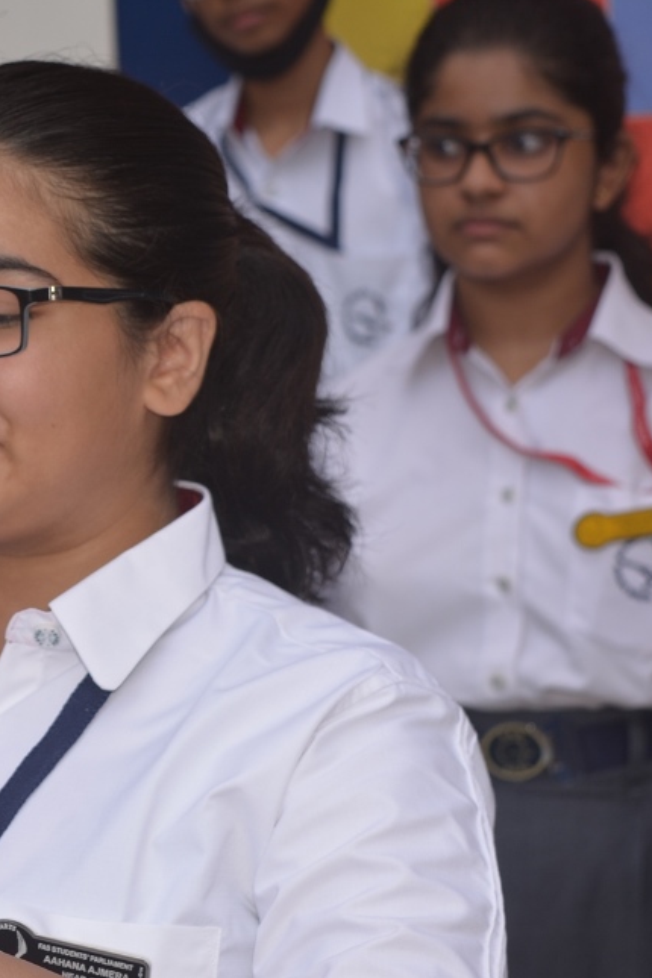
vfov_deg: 16.4
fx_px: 3389
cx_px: 2
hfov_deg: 10.9
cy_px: 487
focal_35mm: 125
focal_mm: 55
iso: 200
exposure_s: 1/160
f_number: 5.6
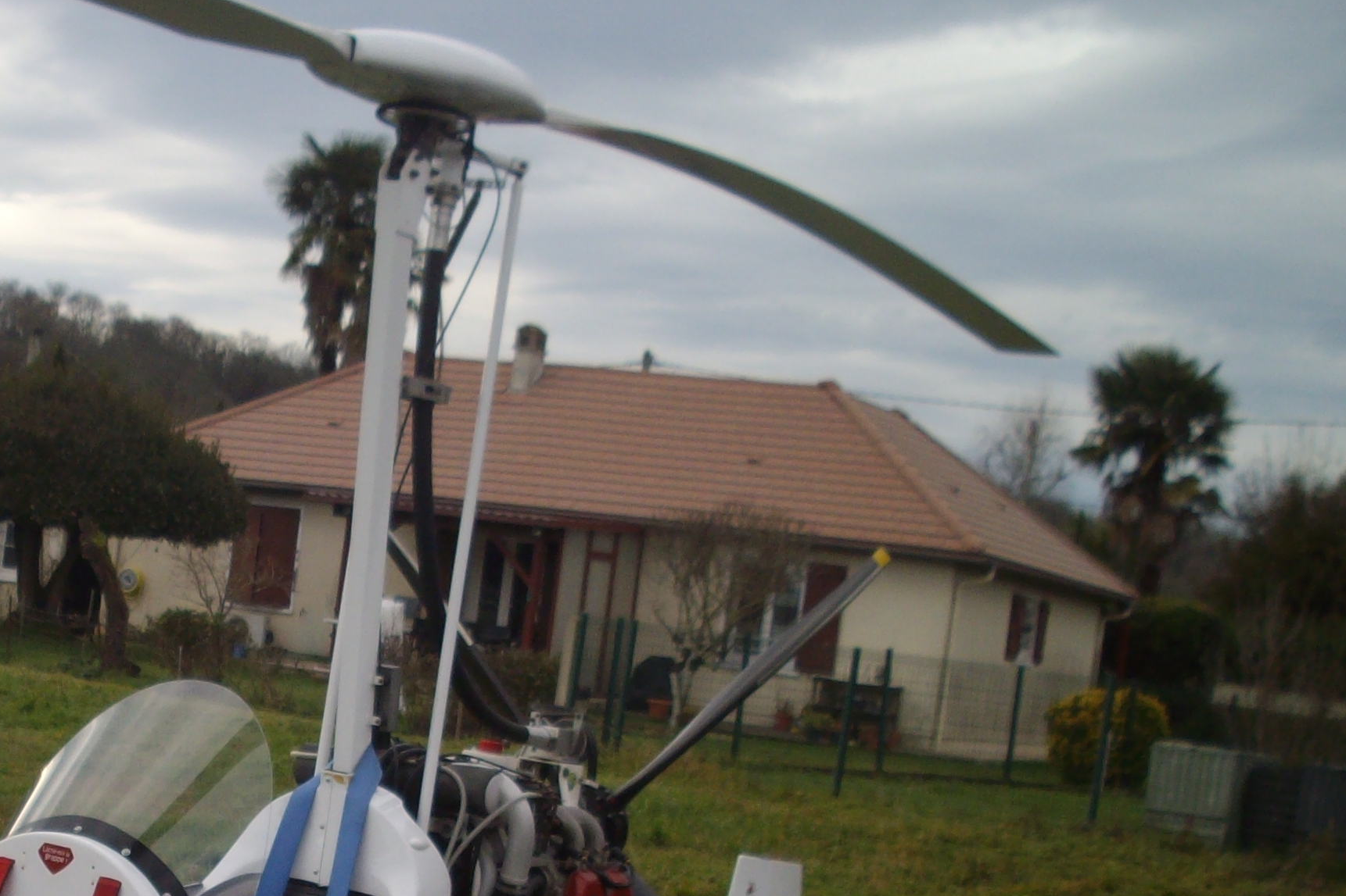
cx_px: 263
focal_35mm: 73
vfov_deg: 18.4
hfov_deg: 27.2
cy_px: 791
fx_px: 2729
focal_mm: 6.2
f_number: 2.8
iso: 80
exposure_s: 1/500
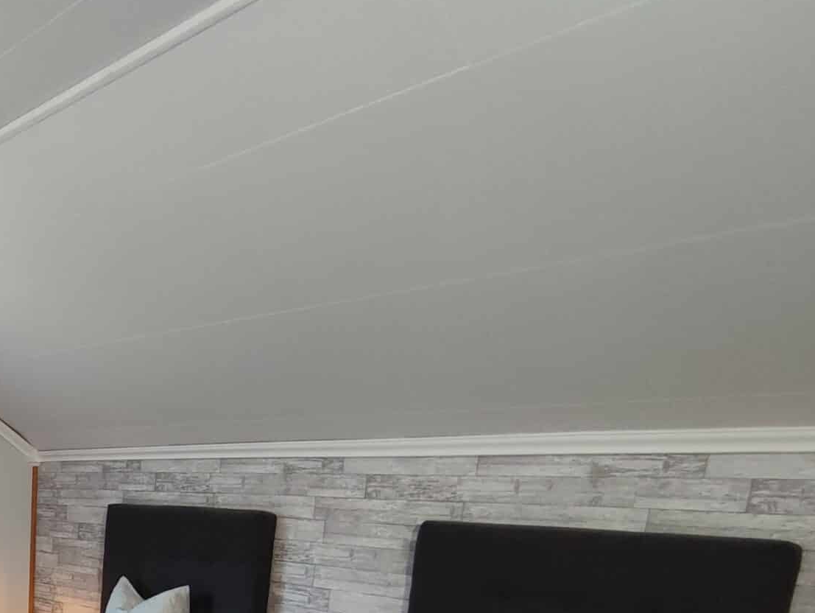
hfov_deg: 40.2
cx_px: -91
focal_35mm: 37
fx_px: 872
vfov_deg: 34.1
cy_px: 657
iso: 267
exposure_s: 1/100
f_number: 2.2
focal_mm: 1.65
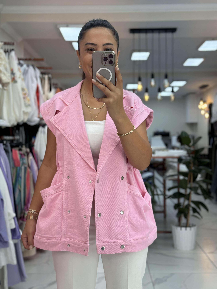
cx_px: 108
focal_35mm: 48
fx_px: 401
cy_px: 144
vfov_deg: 39.7
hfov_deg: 30.3
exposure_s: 1/100
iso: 80
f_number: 1.78
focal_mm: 6.76
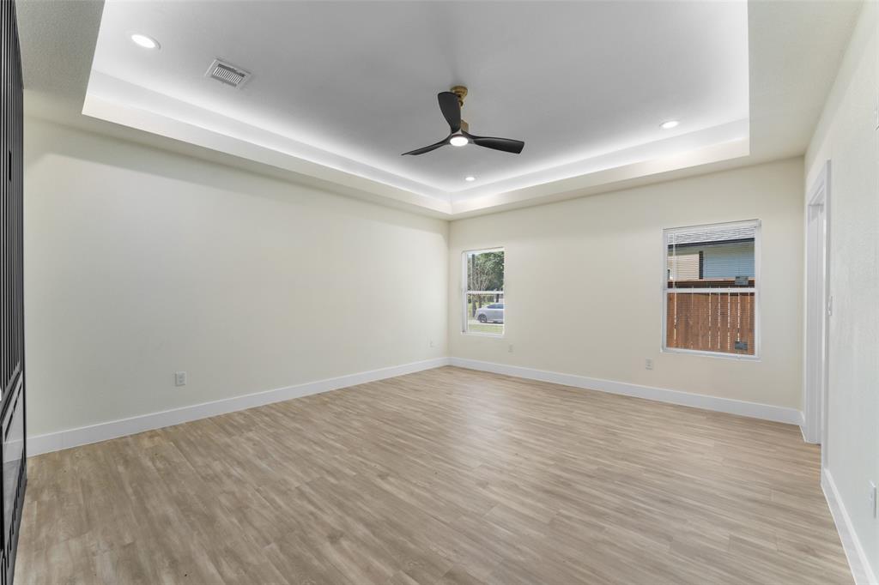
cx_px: 440
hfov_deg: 104.3
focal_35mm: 14
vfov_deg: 81.2
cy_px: 292
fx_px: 342
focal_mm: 14
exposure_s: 1/15
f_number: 9
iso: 640
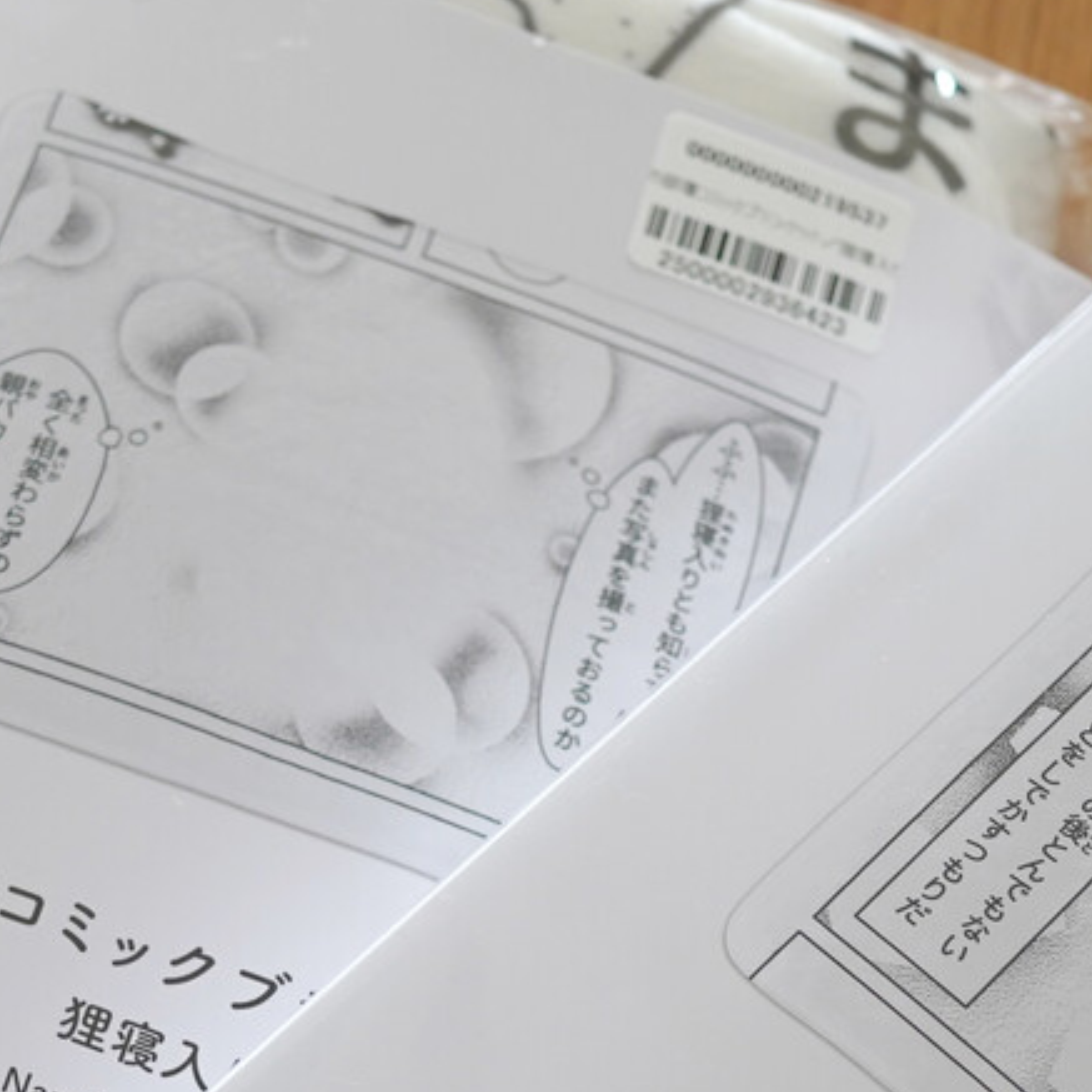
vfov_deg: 15.4
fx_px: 3997
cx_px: 450
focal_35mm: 112
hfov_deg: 15.5
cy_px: 891
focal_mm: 30
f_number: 4
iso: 500
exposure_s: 1/160
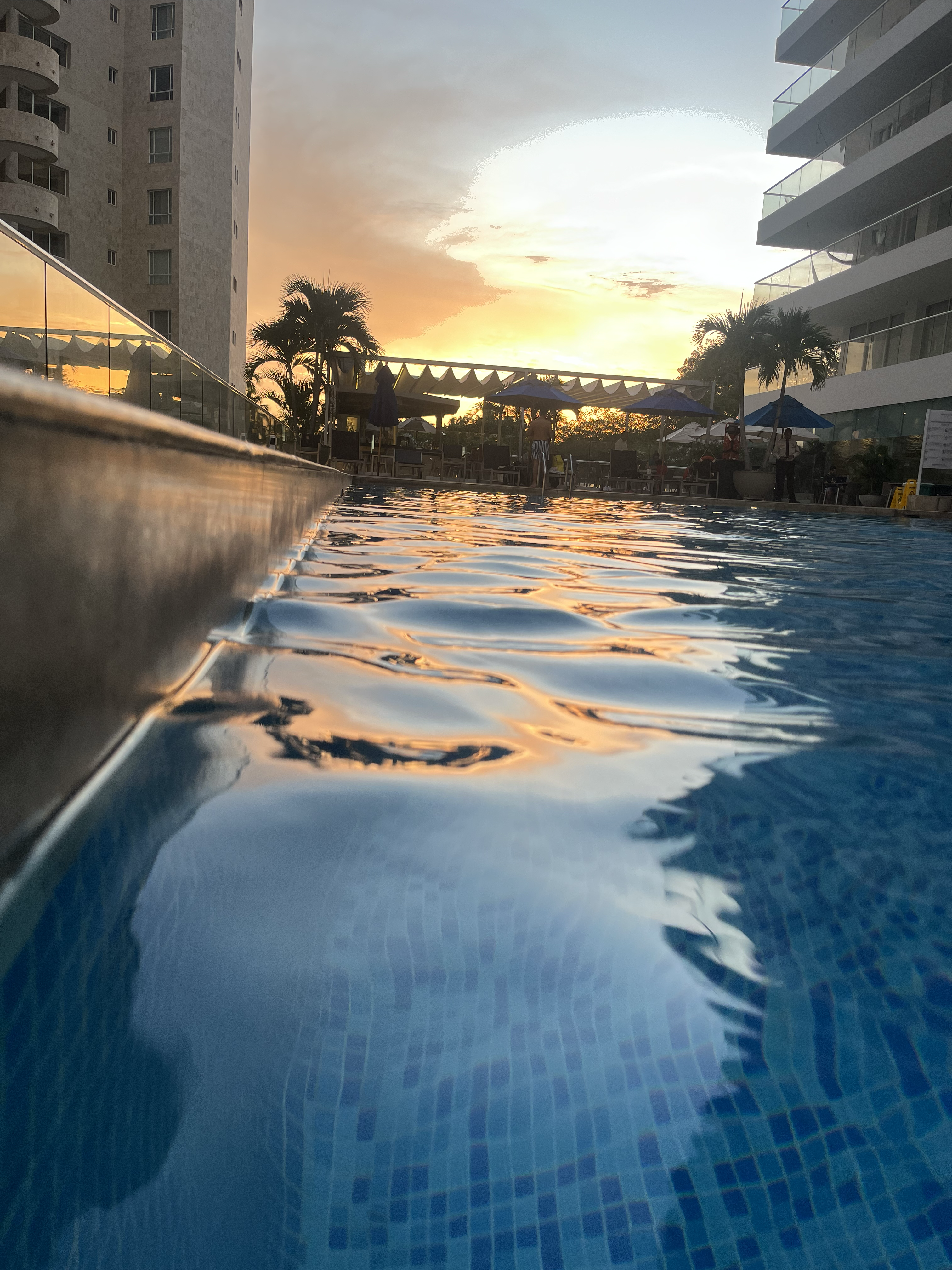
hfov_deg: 53.1
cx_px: 476
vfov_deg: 67.3
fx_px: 953
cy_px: 635
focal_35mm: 26
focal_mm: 5.1
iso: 64
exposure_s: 1/172
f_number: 1.6
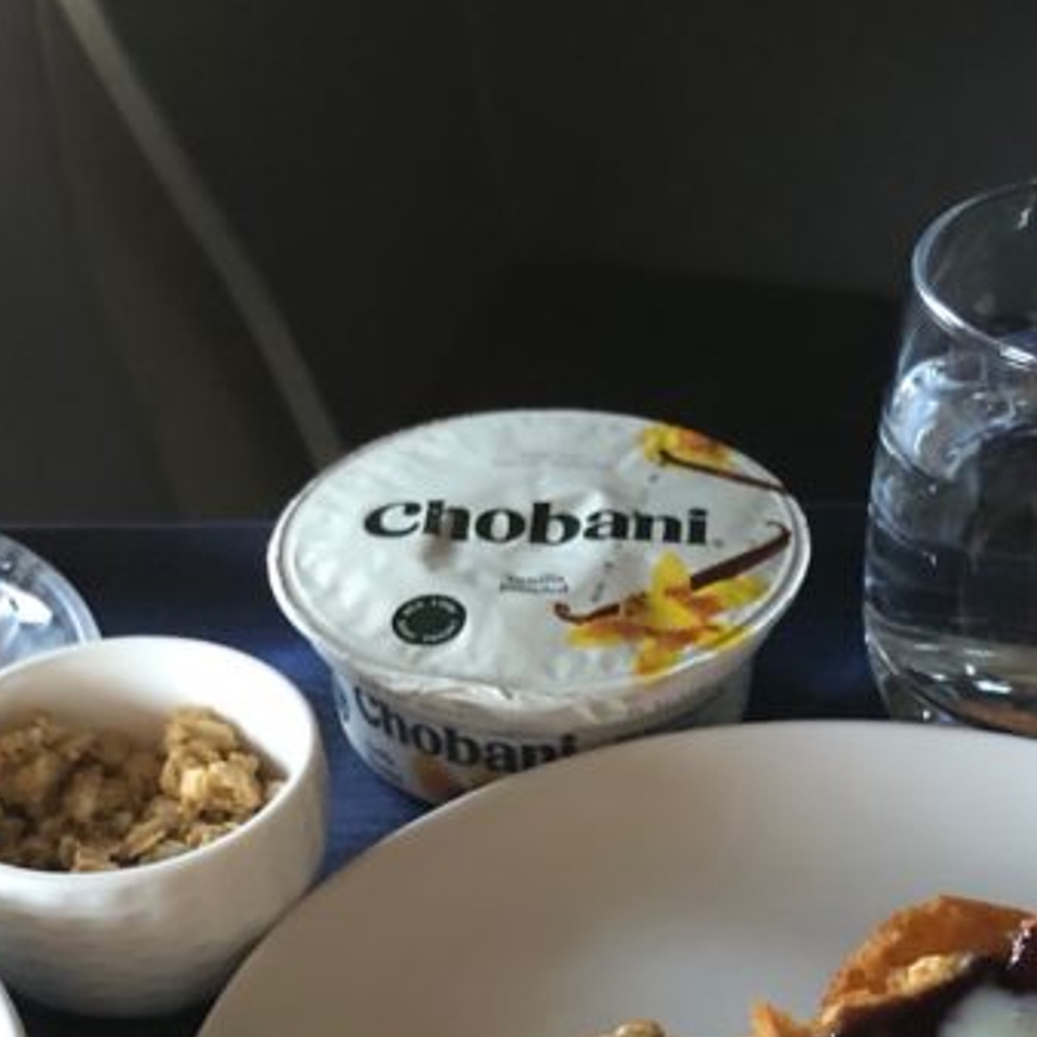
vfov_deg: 22.5
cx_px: 497
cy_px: 920
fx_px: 2542
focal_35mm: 75
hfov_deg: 23.1
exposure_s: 1/8
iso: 100
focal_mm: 4
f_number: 1.8
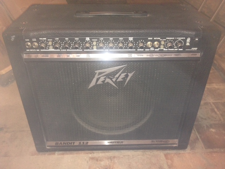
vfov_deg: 40.7
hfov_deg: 52.6
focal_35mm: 35
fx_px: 227
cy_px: 84
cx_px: 112
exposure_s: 1/16
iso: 160
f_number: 2.4
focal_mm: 4.28
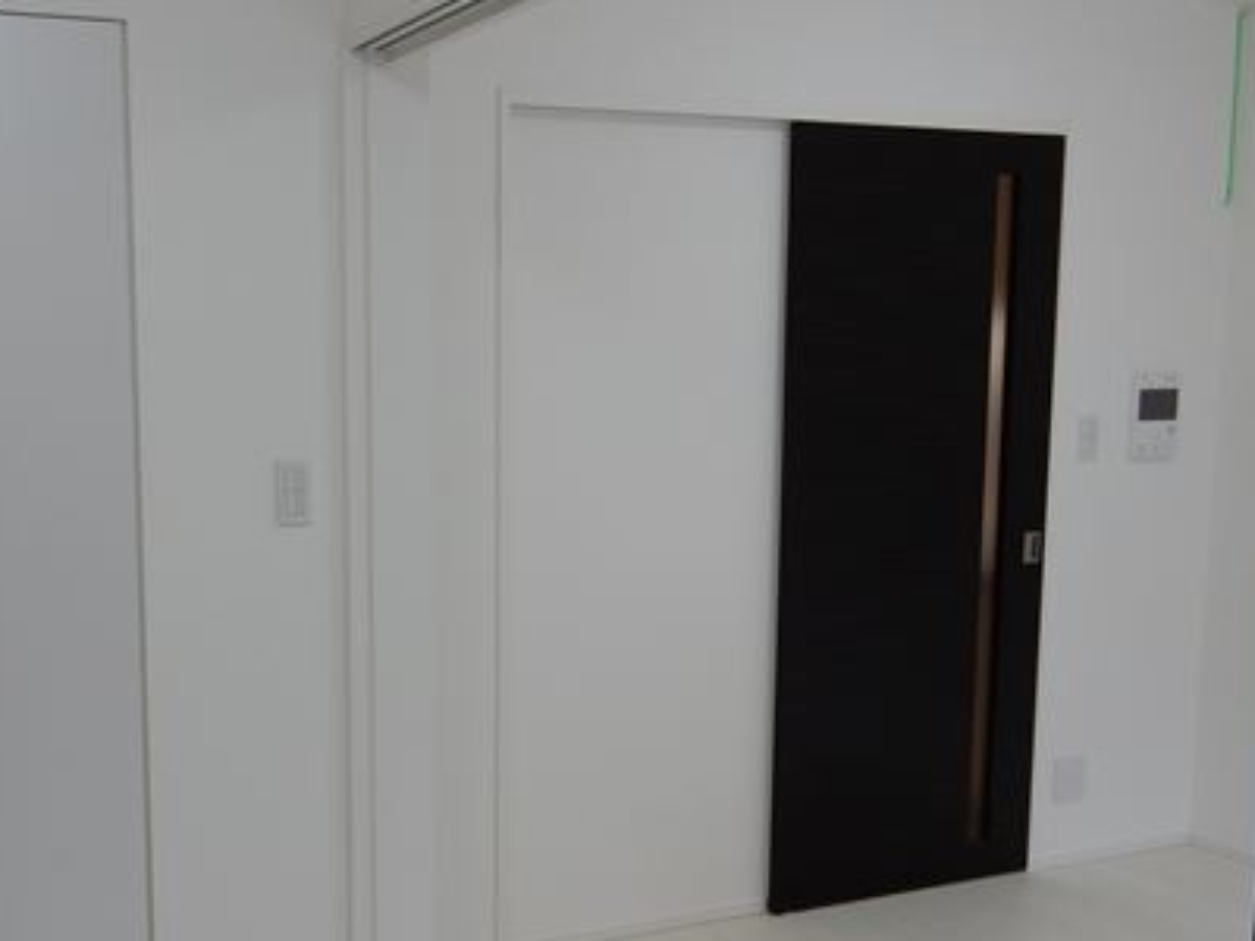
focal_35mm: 40
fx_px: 1450
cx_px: 329
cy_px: 546
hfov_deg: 45.3
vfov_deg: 35.9
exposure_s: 1/40
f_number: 3.7
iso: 125
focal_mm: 4.5
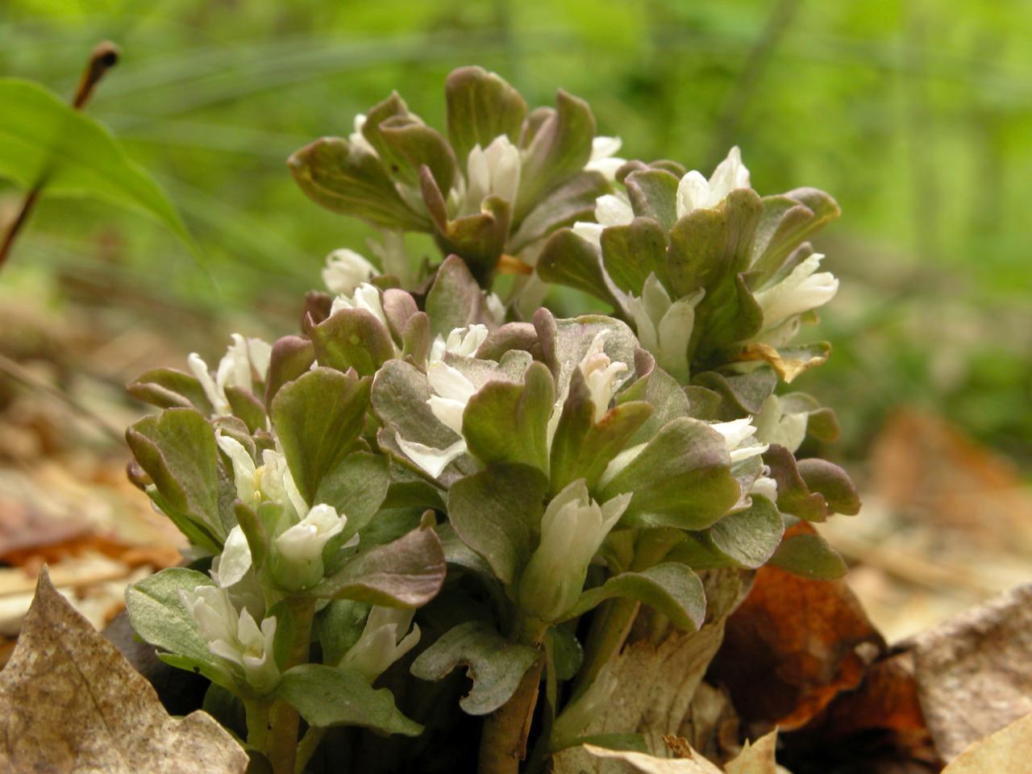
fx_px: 3458
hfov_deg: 17.0
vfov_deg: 12.8
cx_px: 516
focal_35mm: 116
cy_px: 387
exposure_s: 1/10.8
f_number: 7.5
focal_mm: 29.5
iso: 100
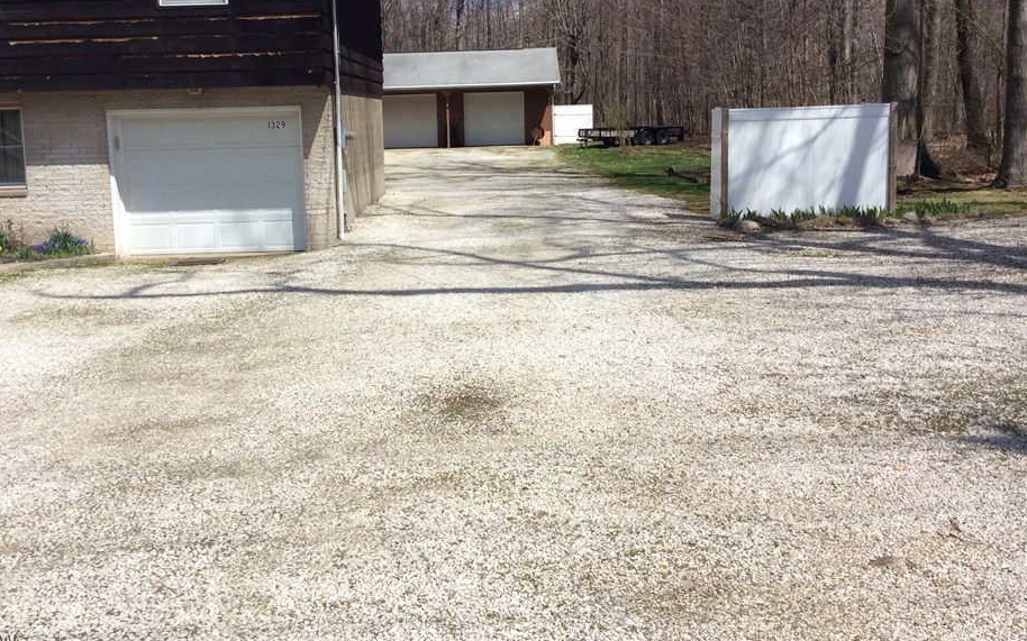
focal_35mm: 38
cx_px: 475
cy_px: 227
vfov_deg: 33.3
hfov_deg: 51.5
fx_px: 1063
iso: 32
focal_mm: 3.3
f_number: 2.4
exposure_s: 1/2045
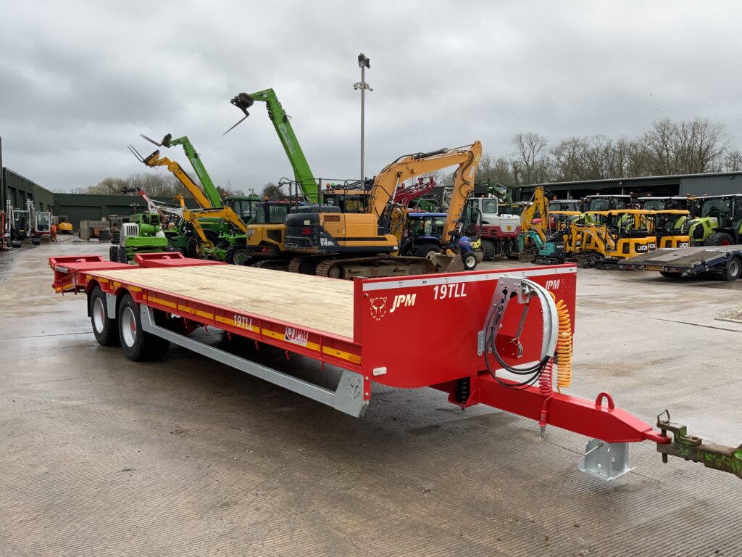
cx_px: 371
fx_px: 622
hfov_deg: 61.7
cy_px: 278
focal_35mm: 29
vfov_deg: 48.2
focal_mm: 3
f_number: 1.8
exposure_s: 1/151
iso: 16
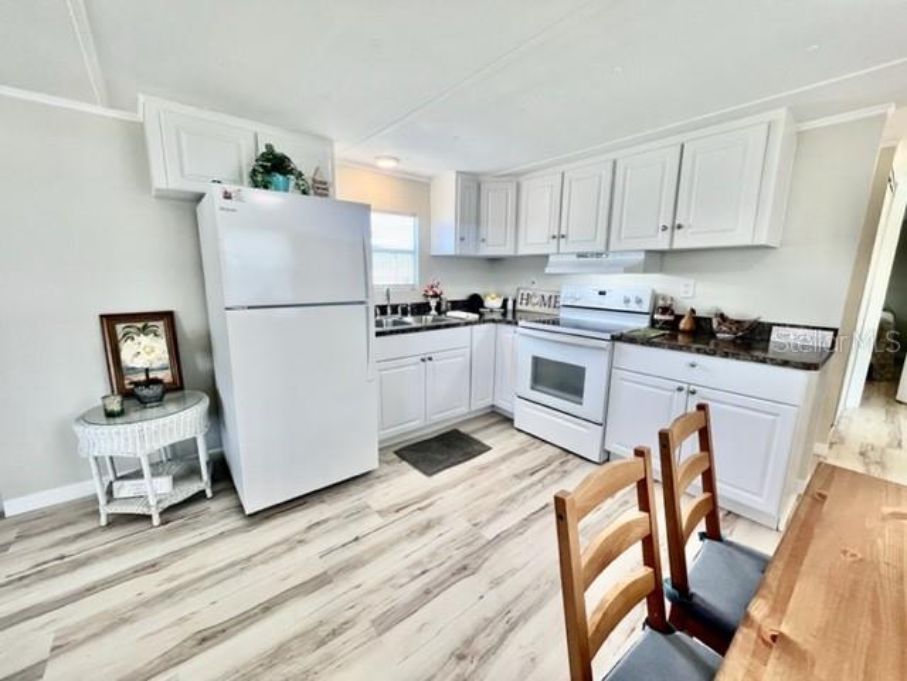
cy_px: 340
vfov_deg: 89.9
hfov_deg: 106.2
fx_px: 341
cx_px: 454
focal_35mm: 13
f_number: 1.8
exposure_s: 1/122
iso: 64
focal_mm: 1.57
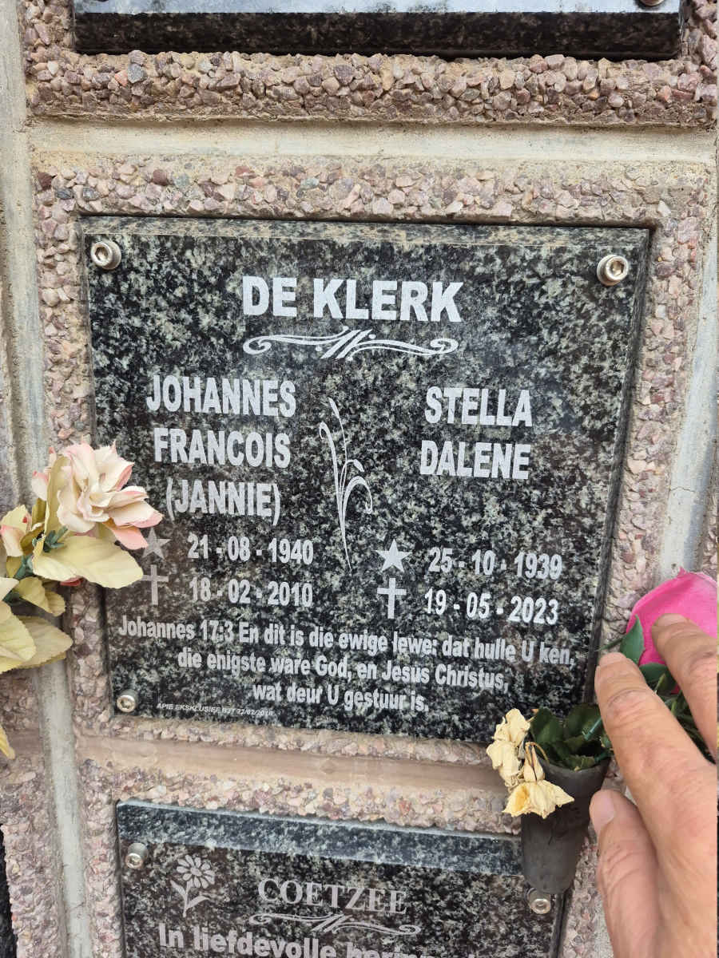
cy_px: 479
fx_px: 637
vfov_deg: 73.9
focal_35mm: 23
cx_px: 360
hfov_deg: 58.9
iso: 50
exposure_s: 1/180
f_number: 1.8
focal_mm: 5.4
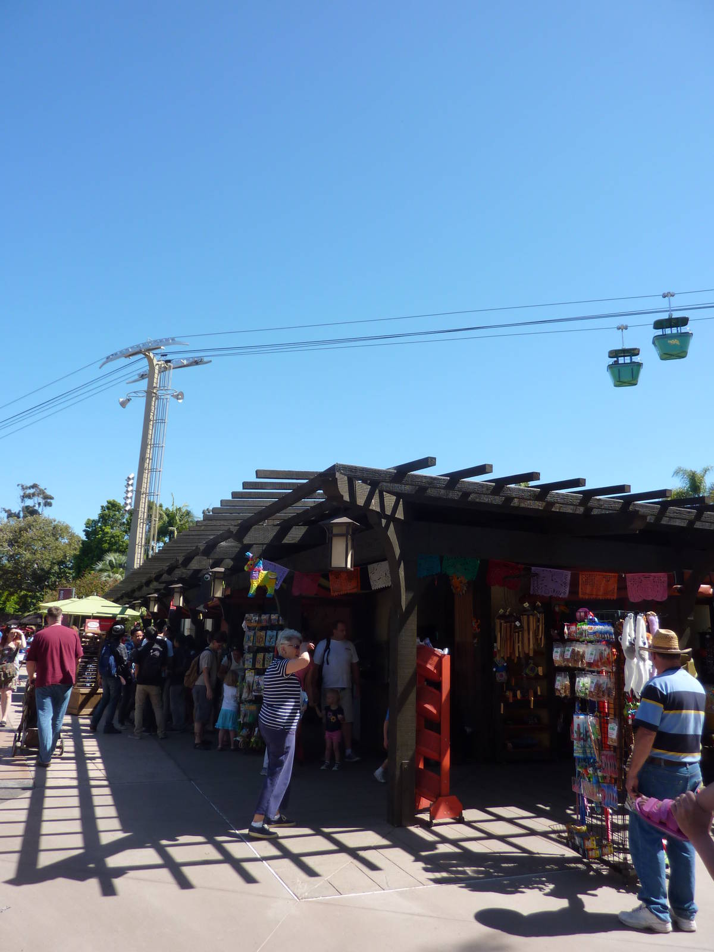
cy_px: 476
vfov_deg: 69.4
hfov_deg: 54.9
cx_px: 357
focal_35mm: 25
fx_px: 688
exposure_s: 1/640
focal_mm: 4.1
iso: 80
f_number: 3.3
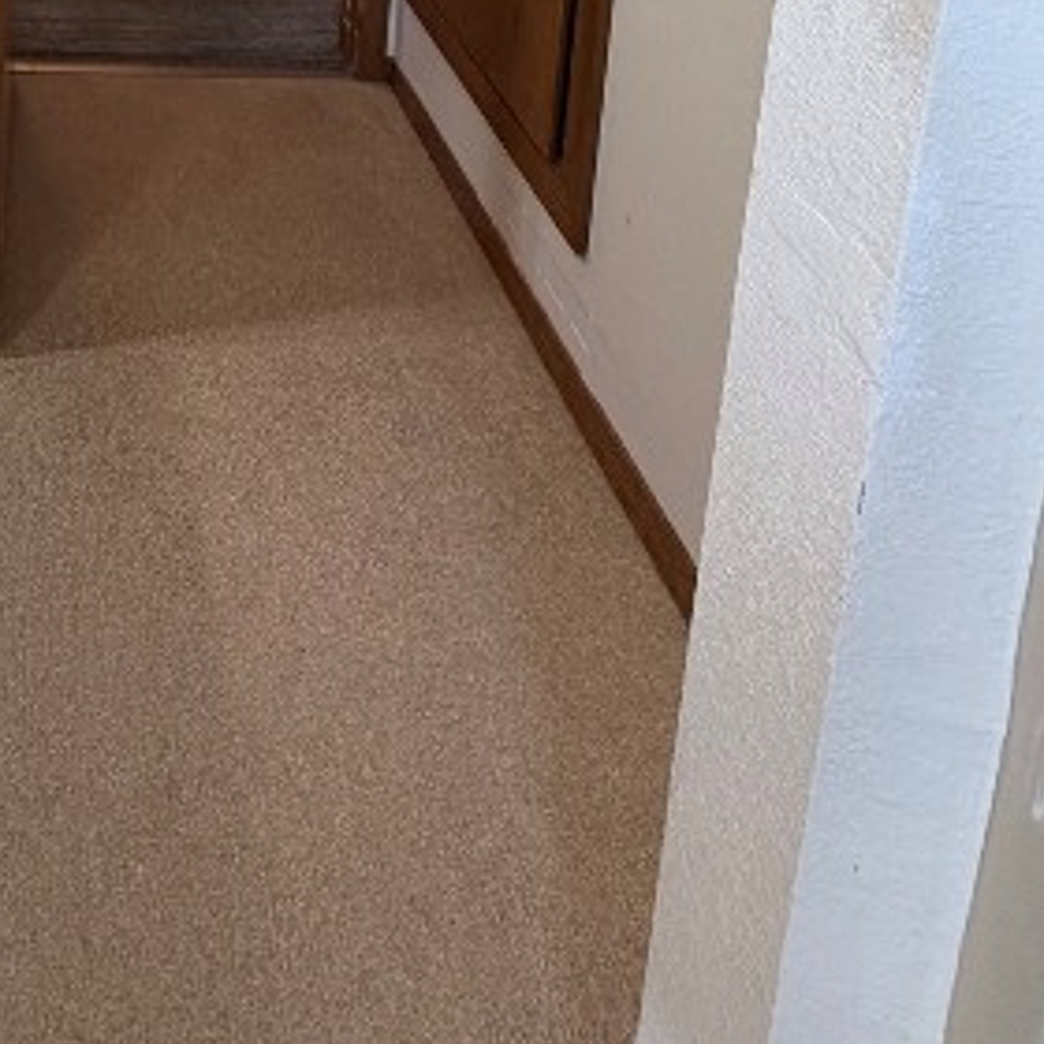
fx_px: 1160
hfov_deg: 42.0
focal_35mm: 34
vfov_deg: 33.6
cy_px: -343
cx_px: 0
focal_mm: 2.22
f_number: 2.2
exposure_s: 1/120
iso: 250
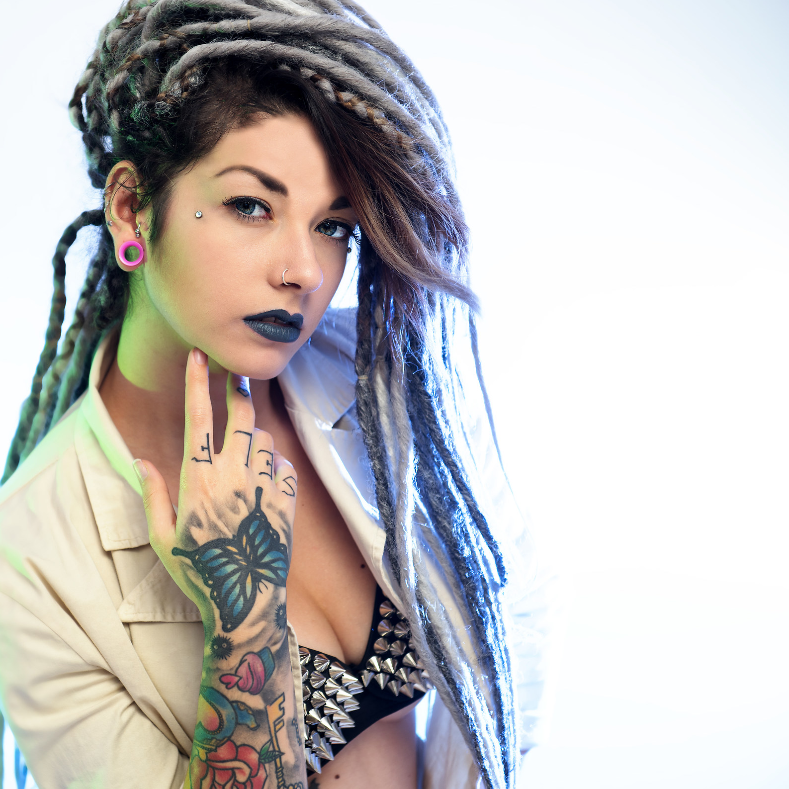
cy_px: 392
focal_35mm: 90
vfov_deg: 19.3
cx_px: 250
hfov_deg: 19.2
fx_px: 2321
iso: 160
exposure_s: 1/125
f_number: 4
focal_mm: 70
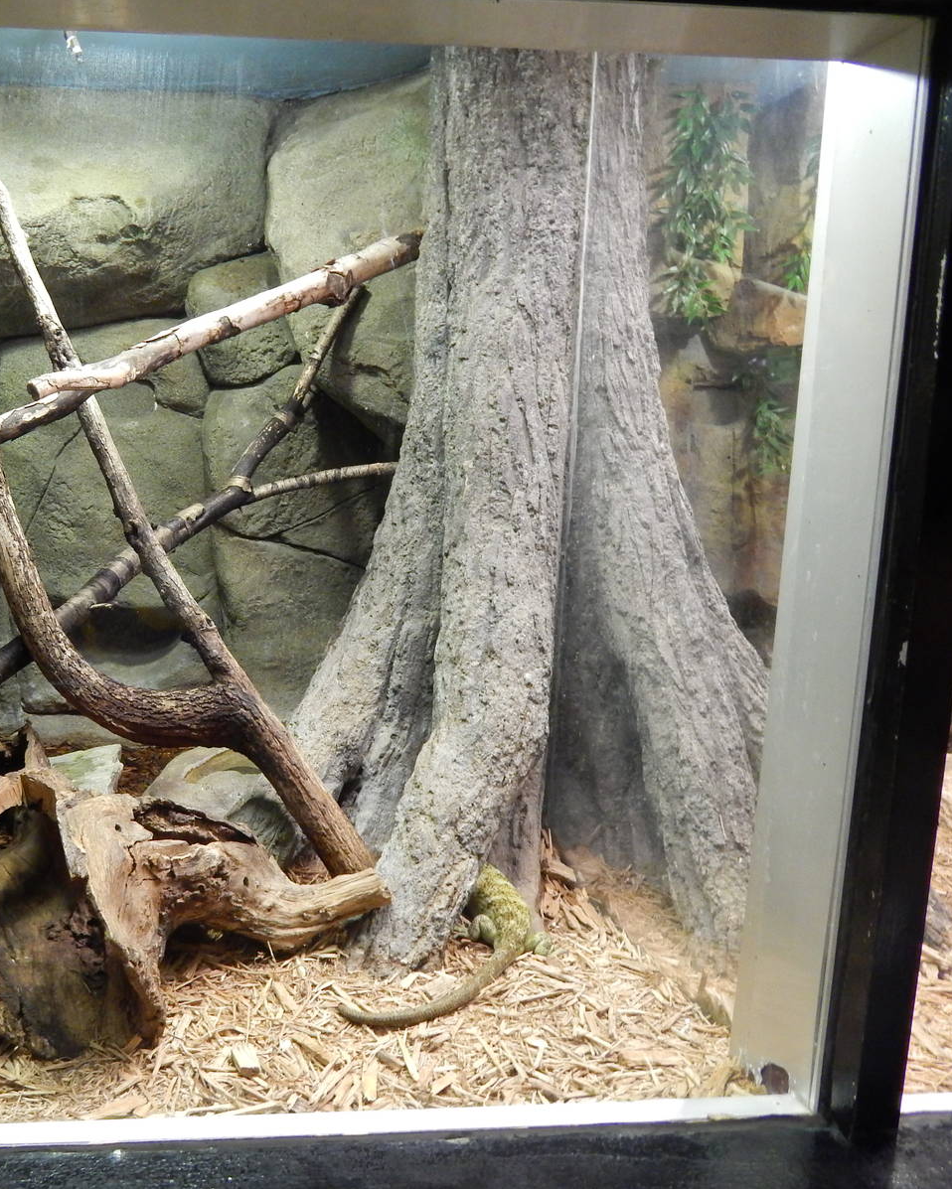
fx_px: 1056
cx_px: 200
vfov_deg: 58.8
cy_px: 595
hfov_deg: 46.2
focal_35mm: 30
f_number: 3
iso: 400
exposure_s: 1/20
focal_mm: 4
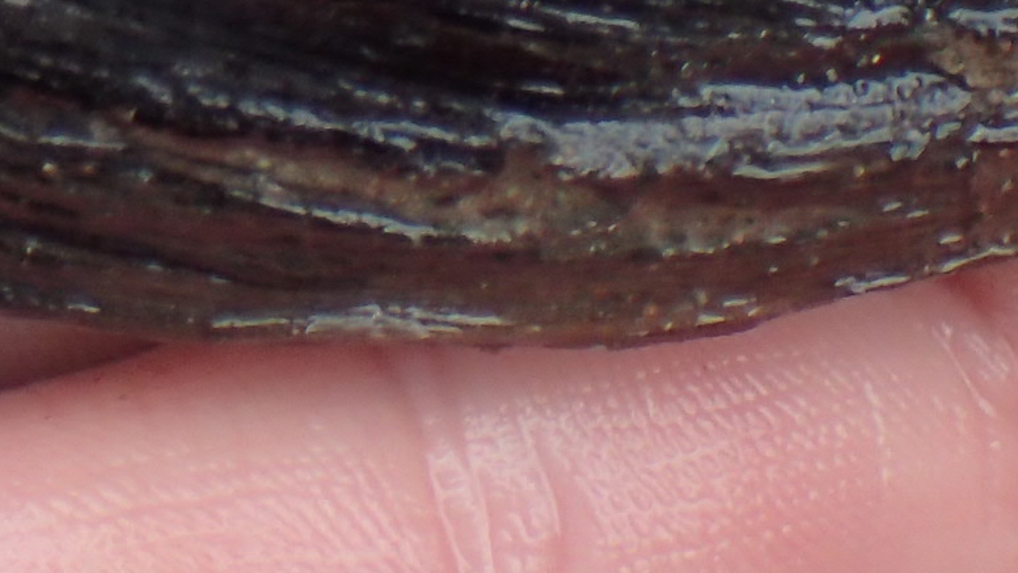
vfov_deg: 6.1
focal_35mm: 193
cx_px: -229
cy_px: -644
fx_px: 5210
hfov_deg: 10.9
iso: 160
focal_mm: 7.86
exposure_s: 1/160
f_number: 2.9
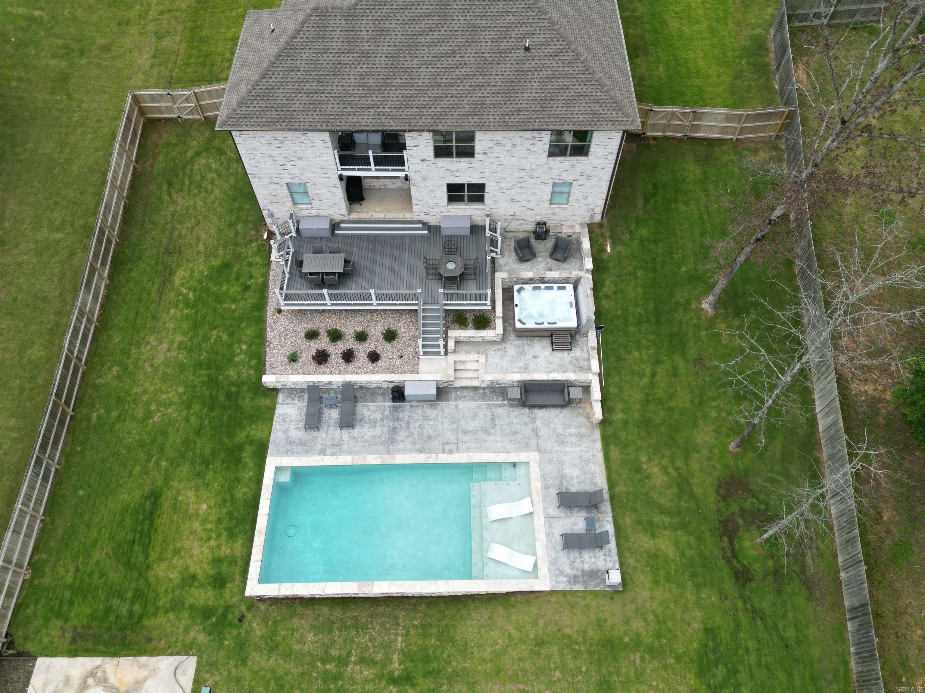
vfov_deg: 56.8
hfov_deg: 71.6
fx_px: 641
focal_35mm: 24
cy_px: 346
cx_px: 462
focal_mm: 6.72
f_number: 1.7
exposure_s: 1/2500
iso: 120
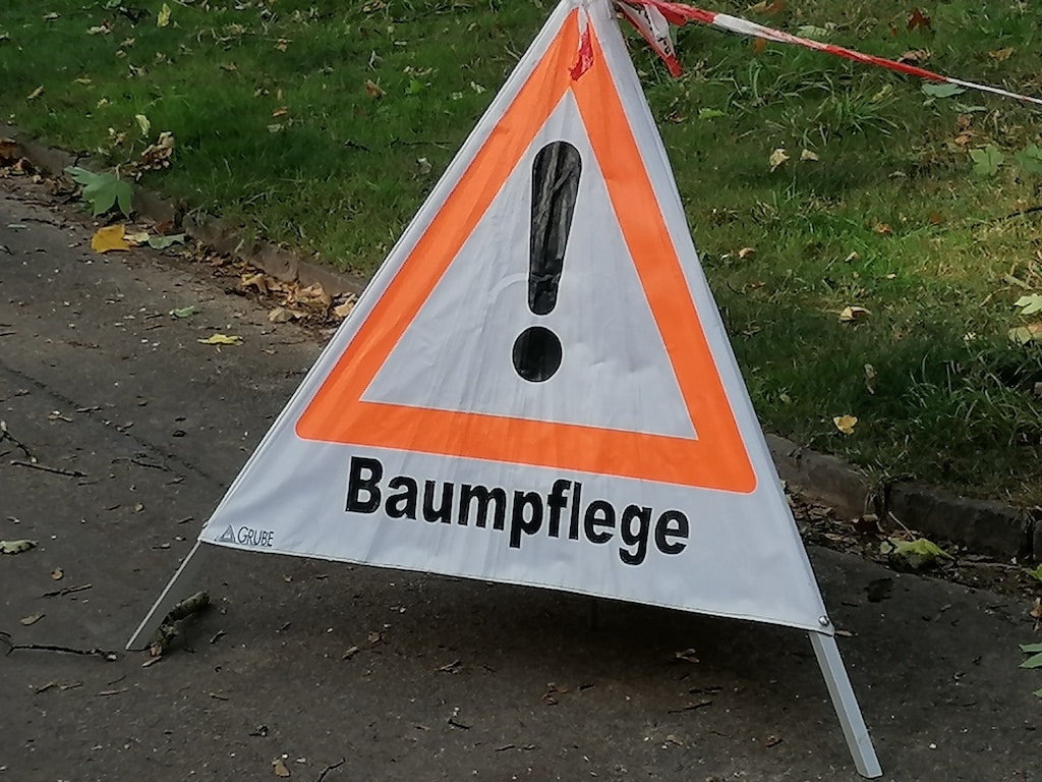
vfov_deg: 13.7
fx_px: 3251
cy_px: 391
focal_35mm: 108
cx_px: 521
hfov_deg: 18.2
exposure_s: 1/388
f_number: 1.8
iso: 50
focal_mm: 4.75
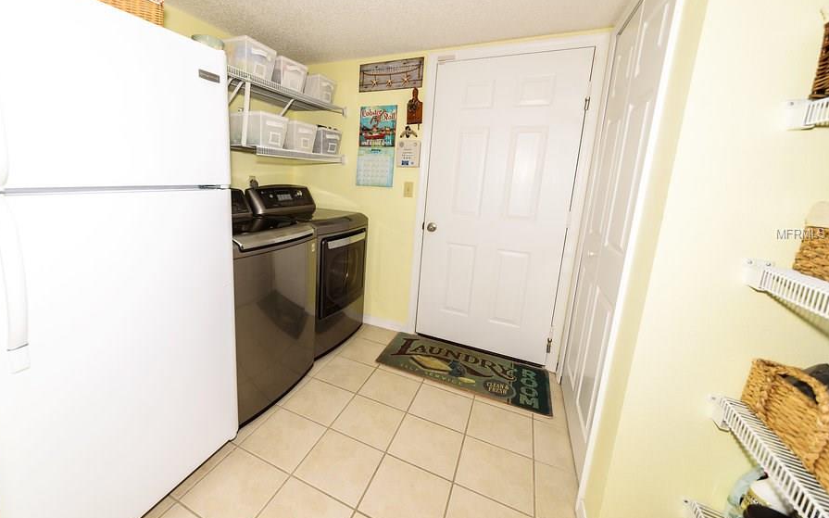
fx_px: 316
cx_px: 357
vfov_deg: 78.4
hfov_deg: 104.6
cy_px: 234
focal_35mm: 14
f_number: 5.6
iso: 100
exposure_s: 1/60
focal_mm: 12
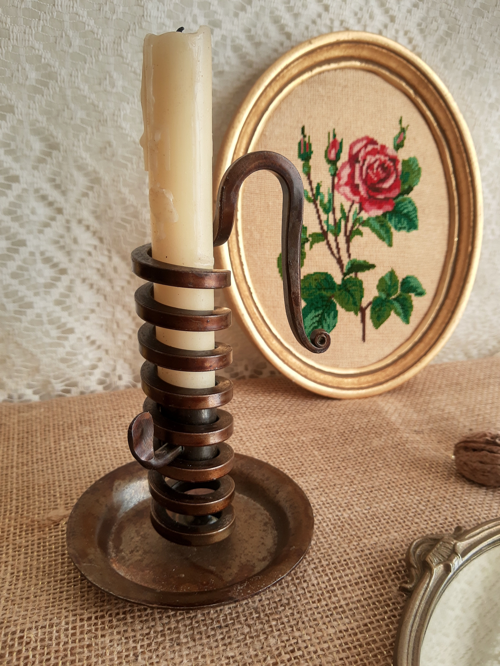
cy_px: 333
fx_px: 501
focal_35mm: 26
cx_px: 250
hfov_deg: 53.1
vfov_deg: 67.3
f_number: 1.8
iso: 50
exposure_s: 1/125
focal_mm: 3.95
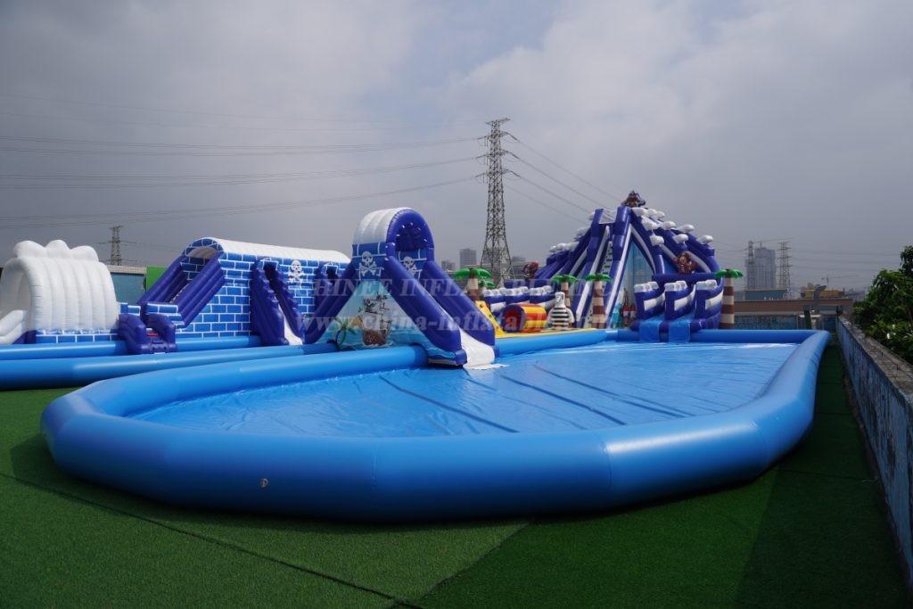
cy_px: 304
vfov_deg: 53.1
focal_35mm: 24
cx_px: 456
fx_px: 609
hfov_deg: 73.7
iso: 100
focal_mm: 16
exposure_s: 1/640
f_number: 8
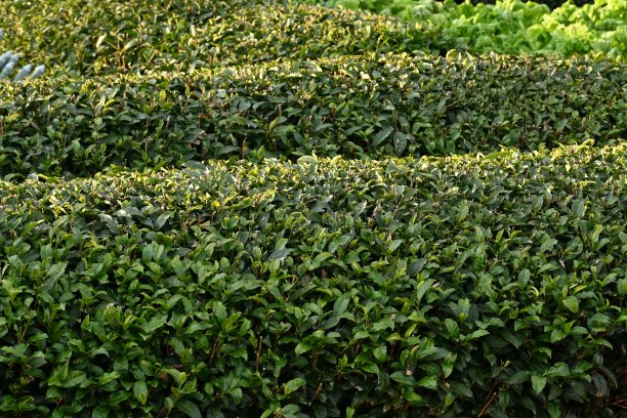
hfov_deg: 17.5
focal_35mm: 117
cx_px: 314
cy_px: 209
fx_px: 2038
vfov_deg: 11.7
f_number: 10
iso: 400
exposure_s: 1/100
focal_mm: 78
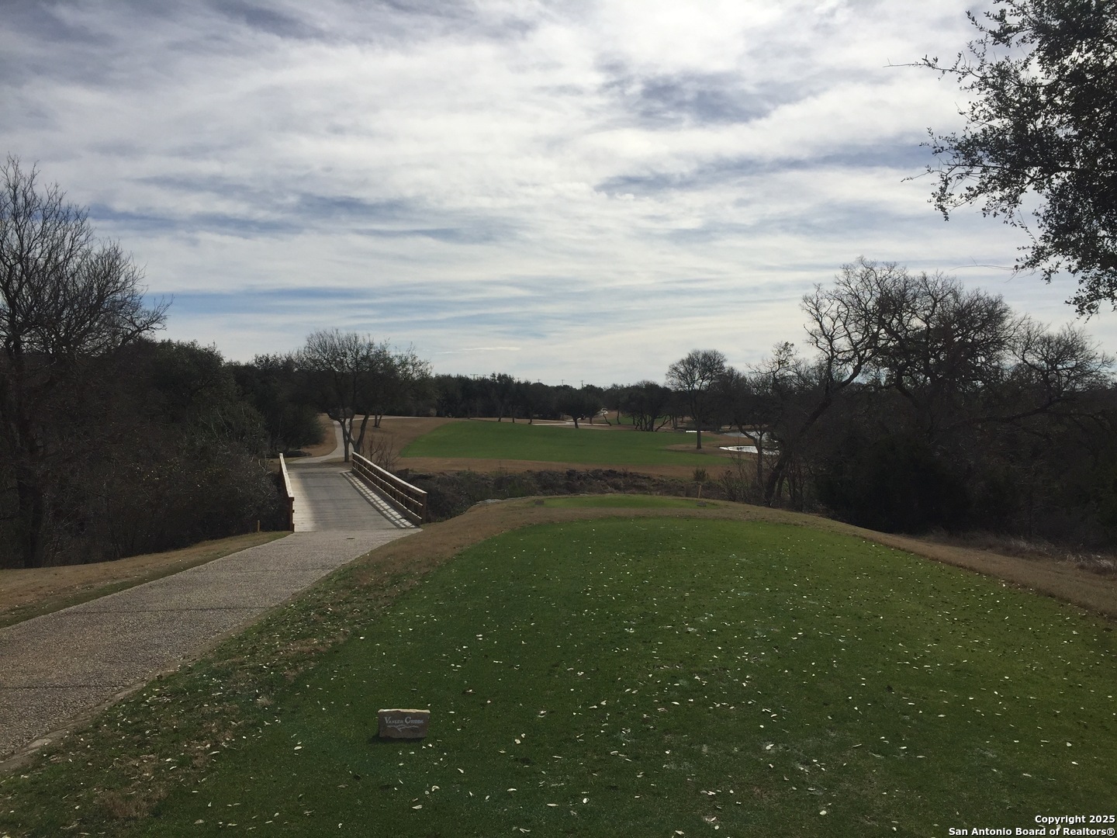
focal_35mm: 29
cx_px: 558
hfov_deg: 61.7
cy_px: 419
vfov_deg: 48.2
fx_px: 936
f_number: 2.2
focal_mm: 4.15
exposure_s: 1/6623
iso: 32
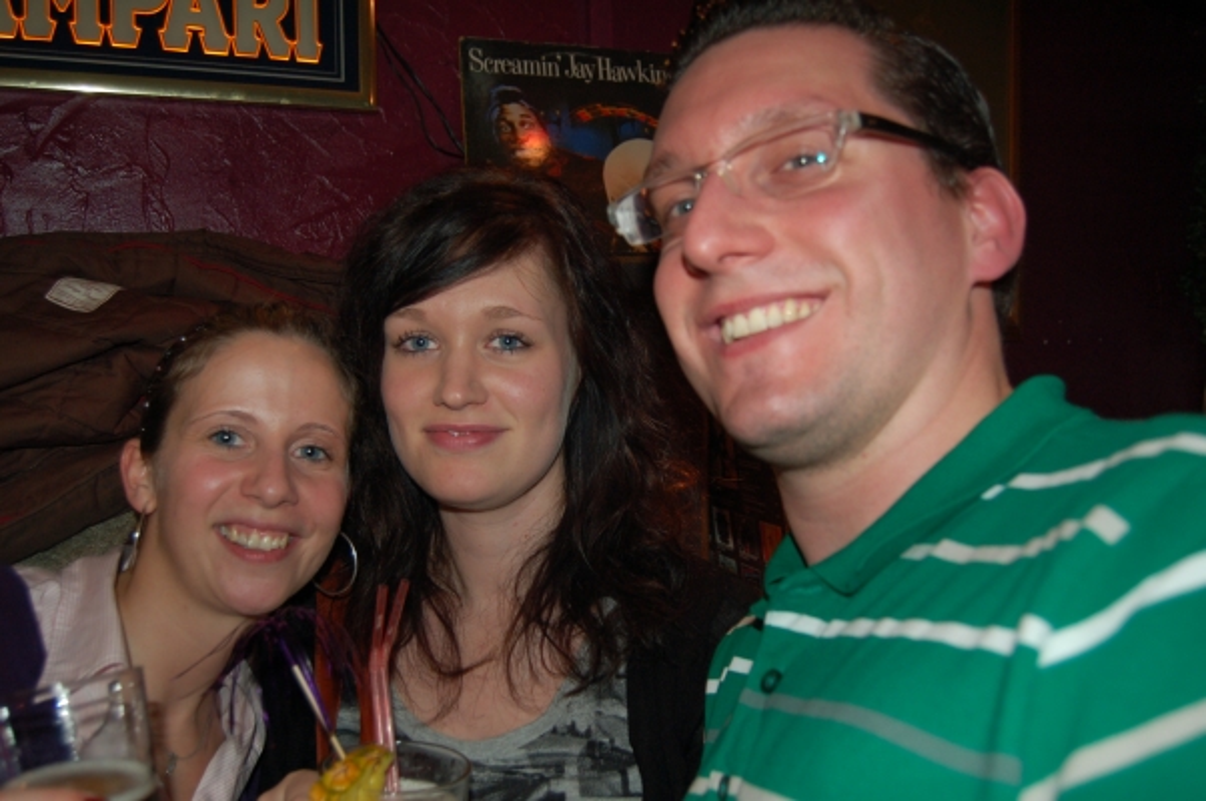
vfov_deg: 43.5
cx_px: 603
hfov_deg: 62.0
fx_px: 1004
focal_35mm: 30
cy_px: 400
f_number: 3.8
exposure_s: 1/60
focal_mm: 20
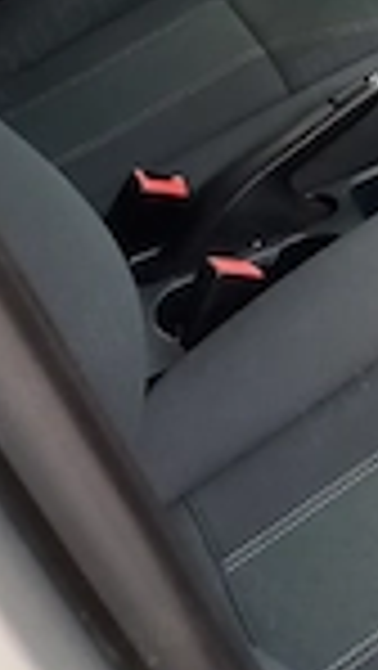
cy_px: 54
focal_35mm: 73
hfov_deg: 15.1
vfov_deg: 27.8
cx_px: 594
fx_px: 1299
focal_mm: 4.65
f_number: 1.8
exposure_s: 1/33
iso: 400
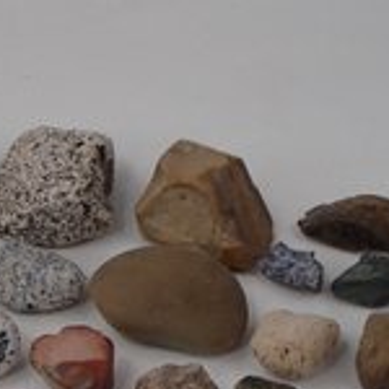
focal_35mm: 75
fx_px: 954
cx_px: 115
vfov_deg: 22.7
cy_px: 325
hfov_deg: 22.9
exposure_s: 1/160
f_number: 4.7
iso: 100
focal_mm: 6.64
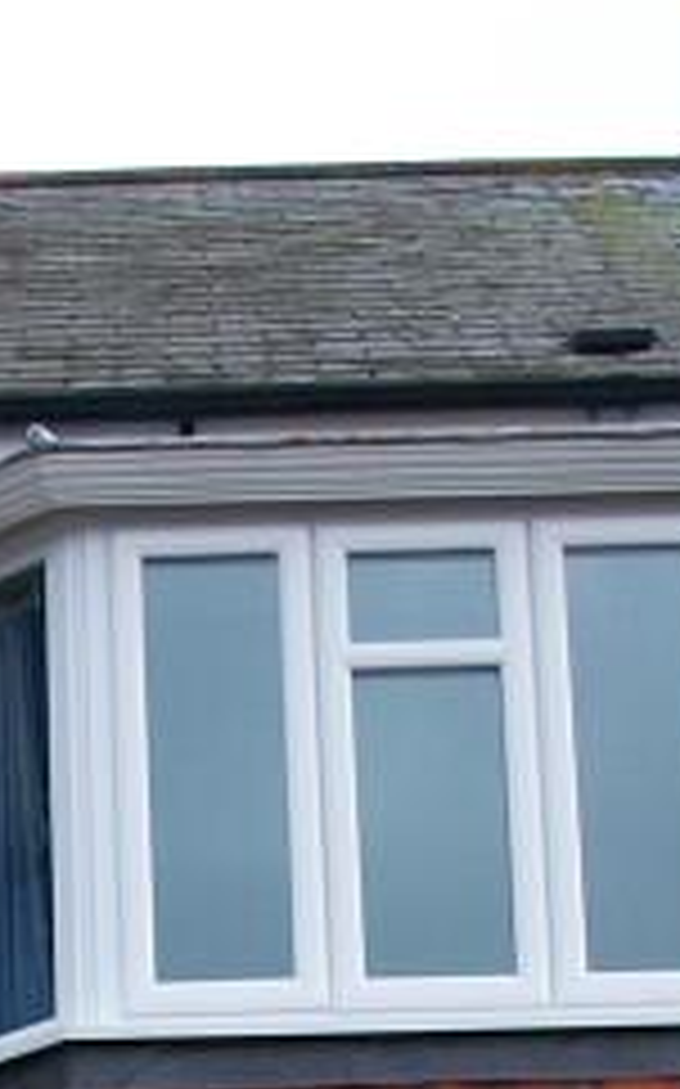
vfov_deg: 12.8
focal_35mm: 157
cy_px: 1530
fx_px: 4661
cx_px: 27
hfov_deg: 8.3
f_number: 3.1
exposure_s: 1/30
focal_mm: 6.3
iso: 80
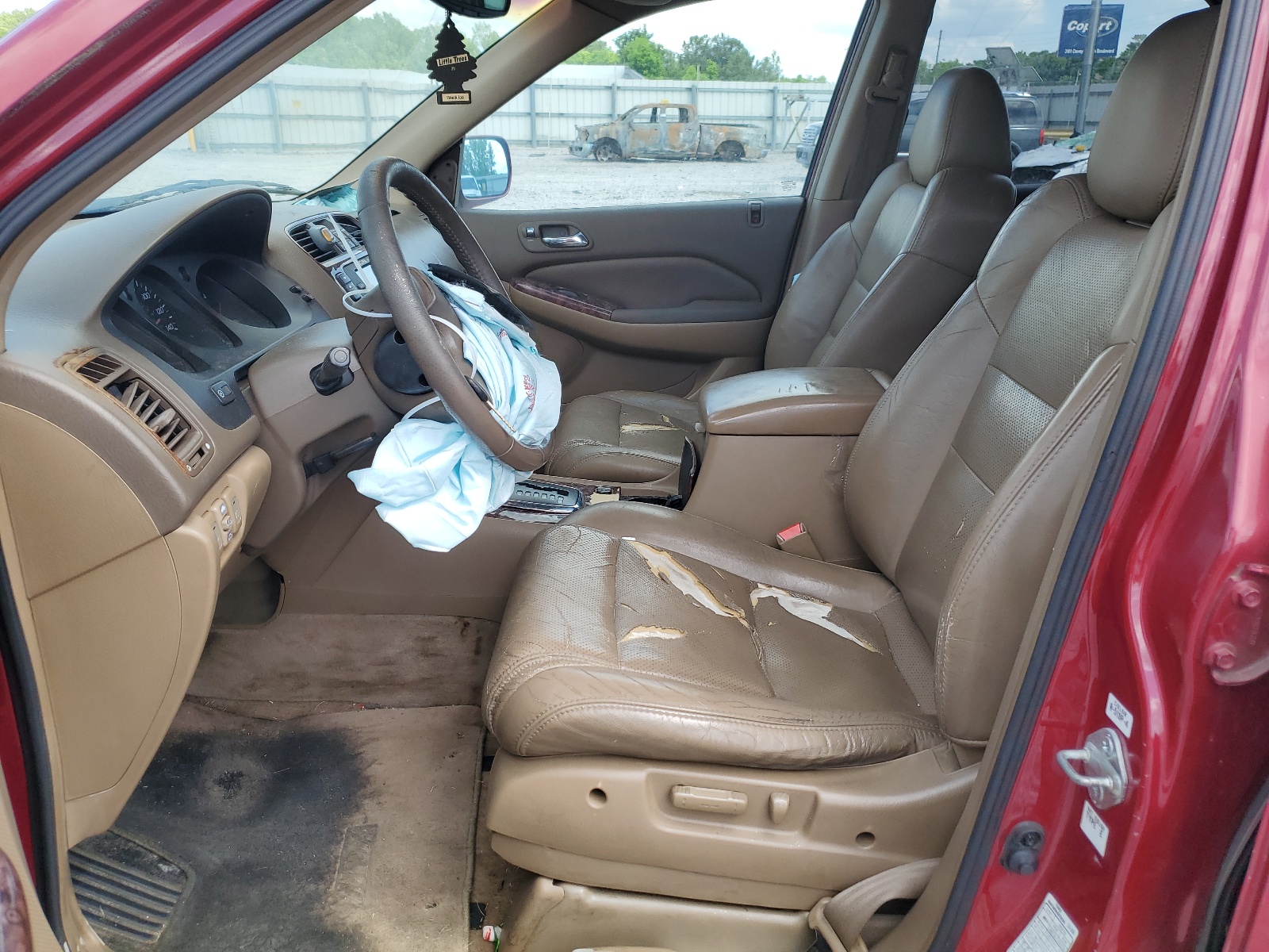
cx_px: 634
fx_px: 953
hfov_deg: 67.3
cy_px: 476
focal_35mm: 26
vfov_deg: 53.1
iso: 50
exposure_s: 1/667
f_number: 1.5
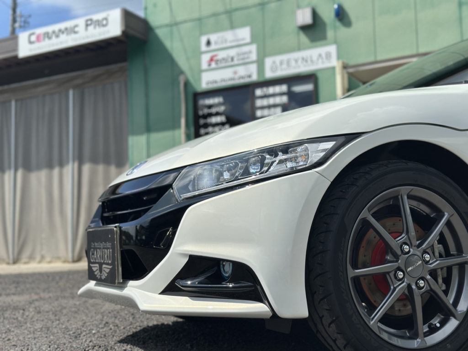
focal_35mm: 48
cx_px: 234
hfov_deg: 39.7
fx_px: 649
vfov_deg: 30.3
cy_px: 176
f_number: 1.78
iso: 100
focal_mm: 6.86
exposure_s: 1/10870
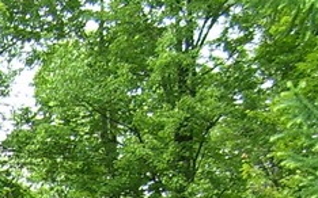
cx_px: -128
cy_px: 502
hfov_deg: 12.7
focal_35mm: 158
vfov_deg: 7.6
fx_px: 1369
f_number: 2.7
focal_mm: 5.6
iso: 80
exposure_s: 1/250
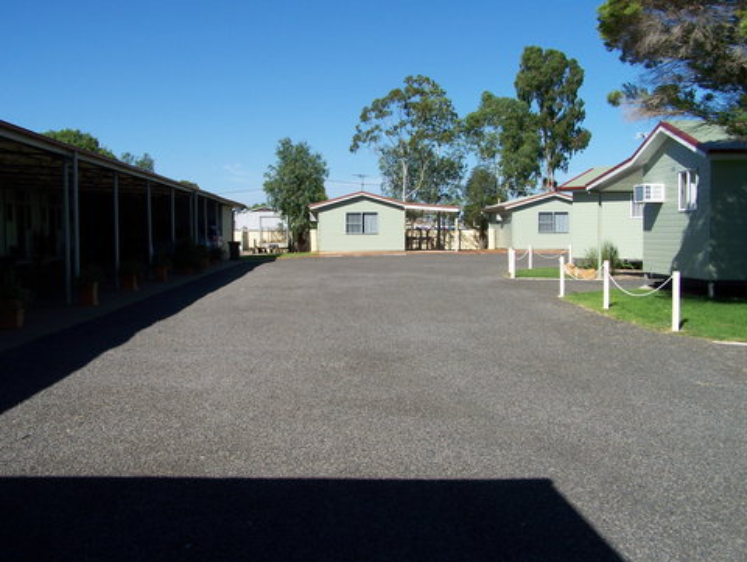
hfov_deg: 48.9
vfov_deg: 37.8
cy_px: 281
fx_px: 821
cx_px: 374
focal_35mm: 38
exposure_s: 1/500
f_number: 5.6
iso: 80
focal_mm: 6.3
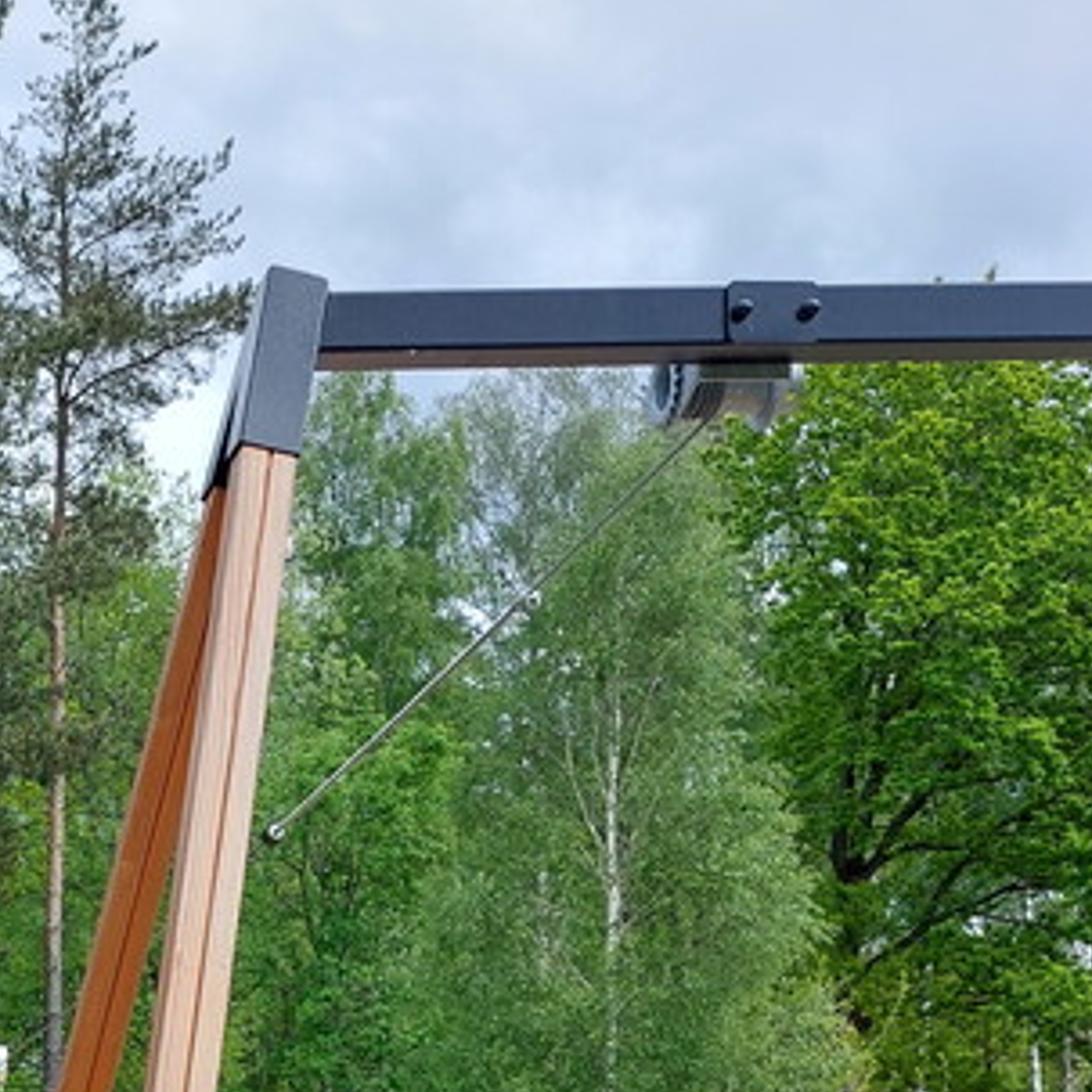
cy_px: 1139
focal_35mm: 70
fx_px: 2498
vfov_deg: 23.4
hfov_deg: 22.7
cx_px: -216
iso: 25
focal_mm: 5.23
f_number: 1.8
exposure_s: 1/410
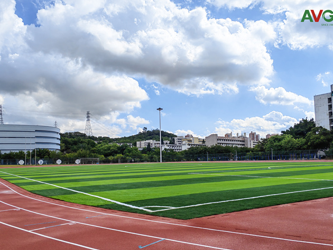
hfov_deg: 59.9
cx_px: 161
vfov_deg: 46.8
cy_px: 137
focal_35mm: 30
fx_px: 289
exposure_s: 1/8403
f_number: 1.8
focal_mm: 5.54
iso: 50
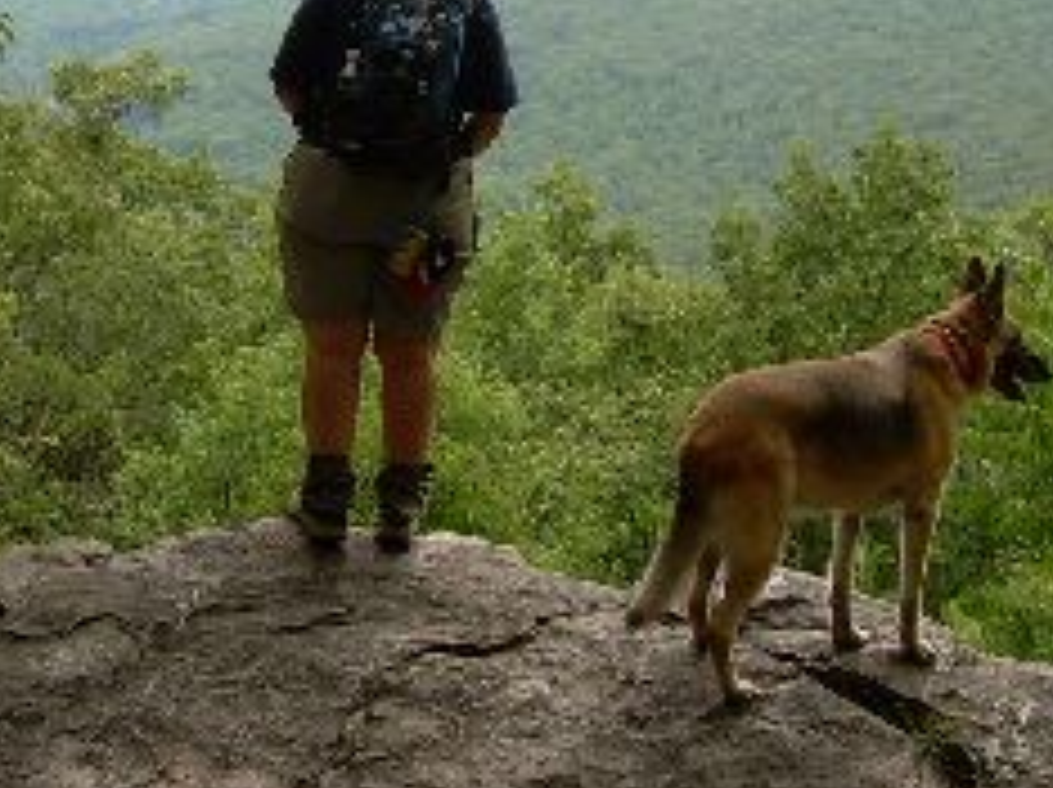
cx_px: 338
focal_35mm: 104
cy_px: 140
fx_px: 3160
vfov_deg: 14.1
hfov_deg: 18.9
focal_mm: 6.3
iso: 50
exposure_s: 1/162
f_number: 4.6
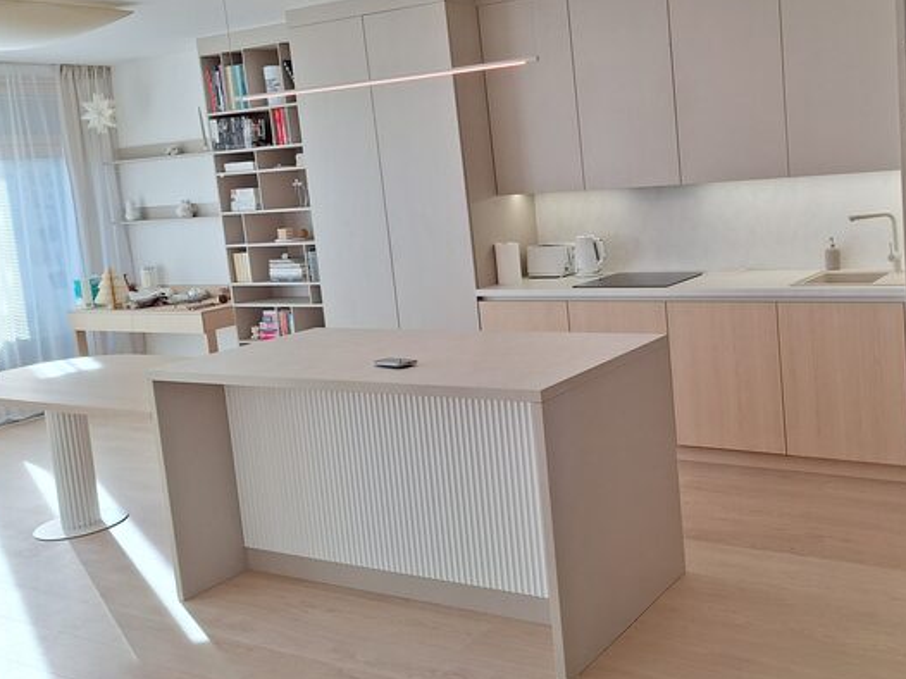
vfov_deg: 40.5
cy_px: 279
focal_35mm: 35
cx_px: 639
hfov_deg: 51.2
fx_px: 916
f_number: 1.8
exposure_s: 1/182
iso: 40
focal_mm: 5.54
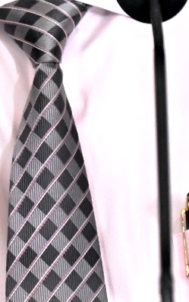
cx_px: 36
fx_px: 9726
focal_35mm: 1181
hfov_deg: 1.1
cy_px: 108
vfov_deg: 1.8
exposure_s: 1/160
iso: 2500
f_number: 3.2
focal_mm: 160
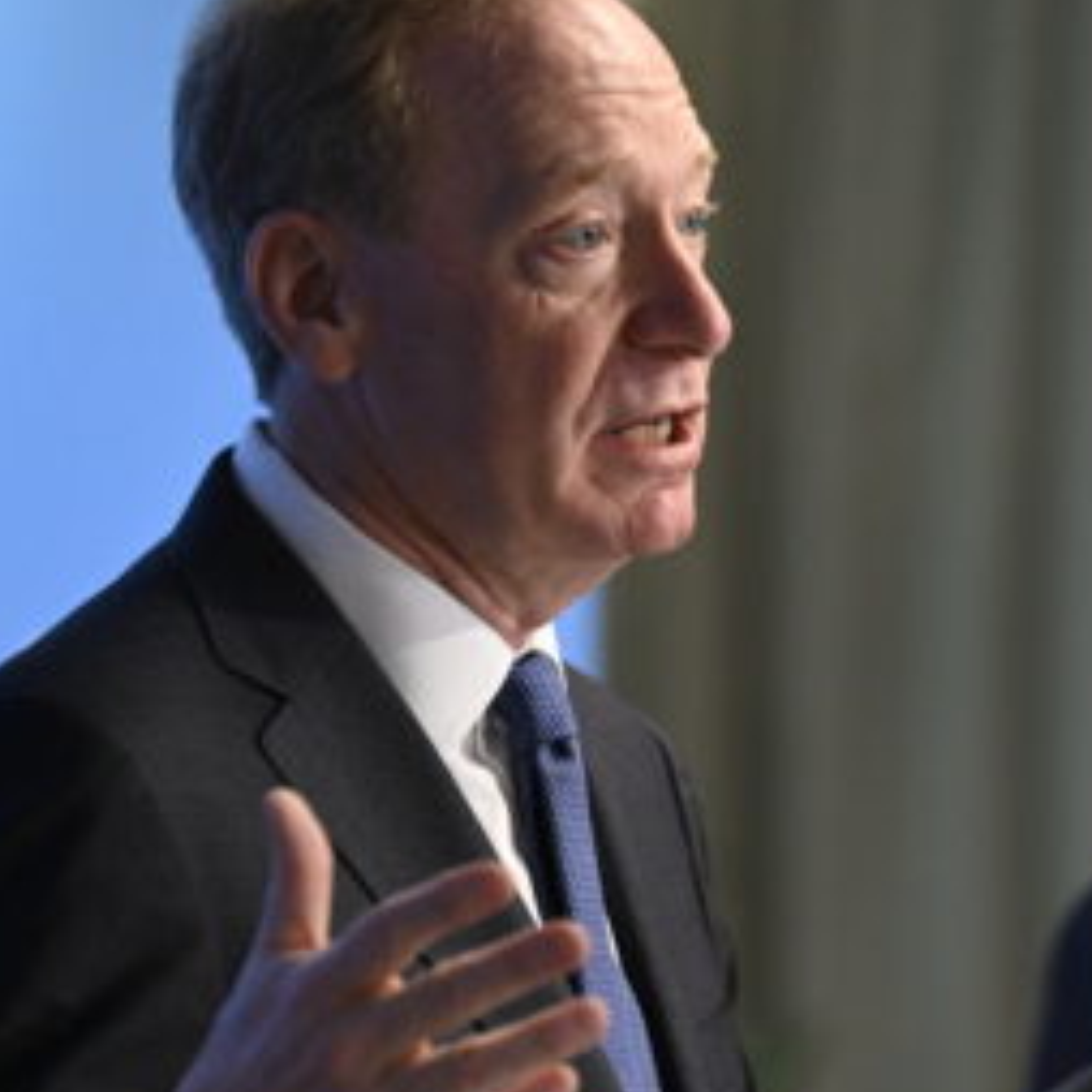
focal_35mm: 334
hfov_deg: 5.2
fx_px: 11921
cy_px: 705
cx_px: 961
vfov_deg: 5.2
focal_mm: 155
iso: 3200
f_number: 3.2
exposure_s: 1/400
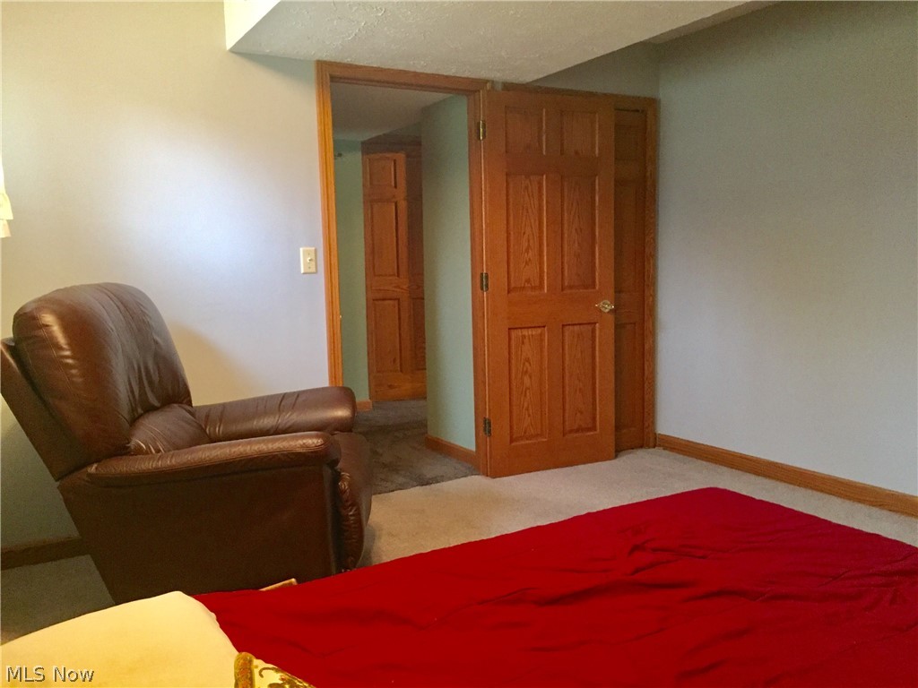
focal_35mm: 29
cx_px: 459
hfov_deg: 61.7
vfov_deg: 48.2
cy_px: 344
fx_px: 769
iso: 250
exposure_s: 1/24
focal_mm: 4.15
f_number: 2.2
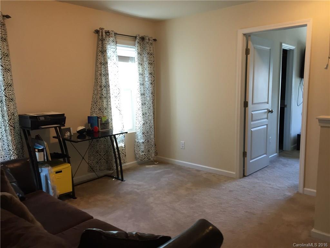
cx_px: 165
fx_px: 276
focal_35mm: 29
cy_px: 124
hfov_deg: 61.7
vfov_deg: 48.2
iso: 80
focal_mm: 4.15
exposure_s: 1/30
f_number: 2.2
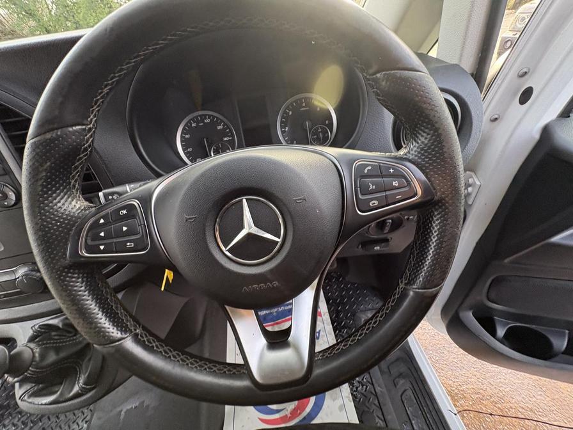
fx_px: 232
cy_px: 215
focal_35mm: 14
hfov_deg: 102.1
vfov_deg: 85.7
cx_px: 286
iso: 200
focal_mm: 2.22
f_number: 2.2
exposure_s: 1/94
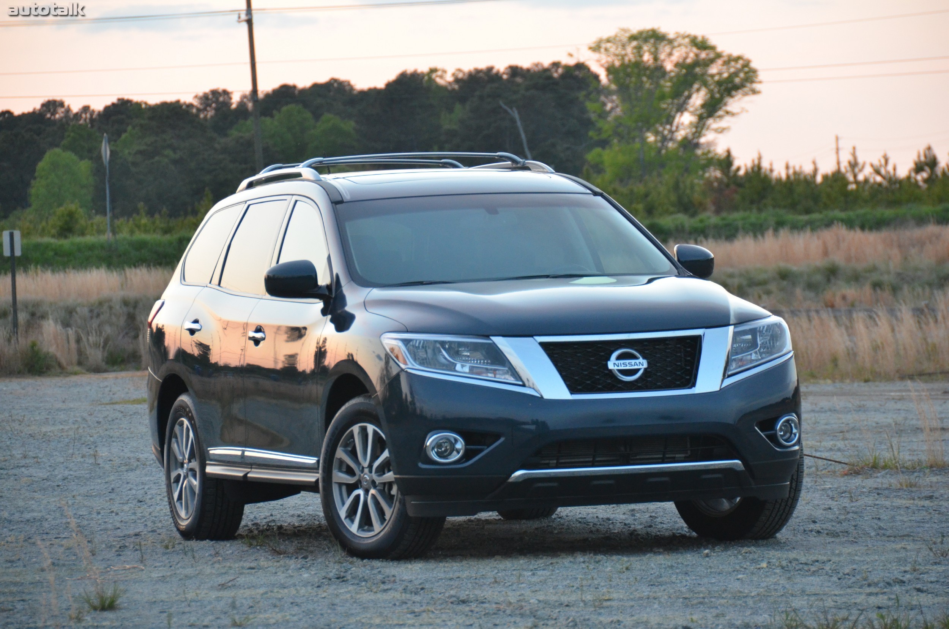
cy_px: 314
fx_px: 4735
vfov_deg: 7.6
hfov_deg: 11.4
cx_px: 474
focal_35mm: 180
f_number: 5.3
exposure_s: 1/60
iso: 1600
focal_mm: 120
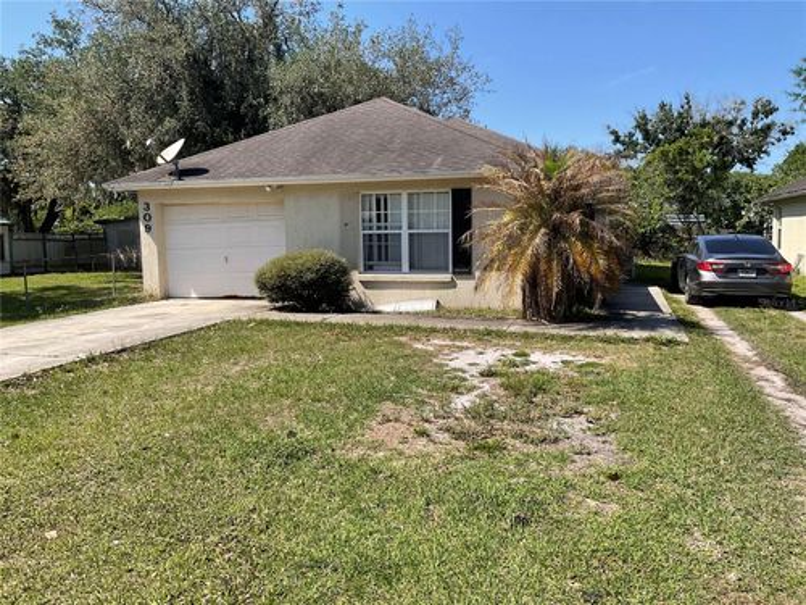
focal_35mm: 29
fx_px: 675
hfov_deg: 61.7
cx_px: 403
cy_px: 302
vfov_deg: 48.2
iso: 16
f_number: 1.8
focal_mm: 3
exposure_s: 1/1412
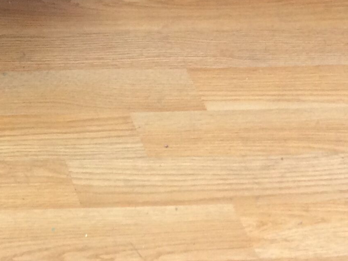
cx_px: -237
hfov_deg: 15.7
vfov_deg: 12.5
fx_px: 1116
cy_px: -165
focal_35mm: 111
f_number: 2.2
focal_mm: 4.15
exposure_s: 1/33
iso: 100
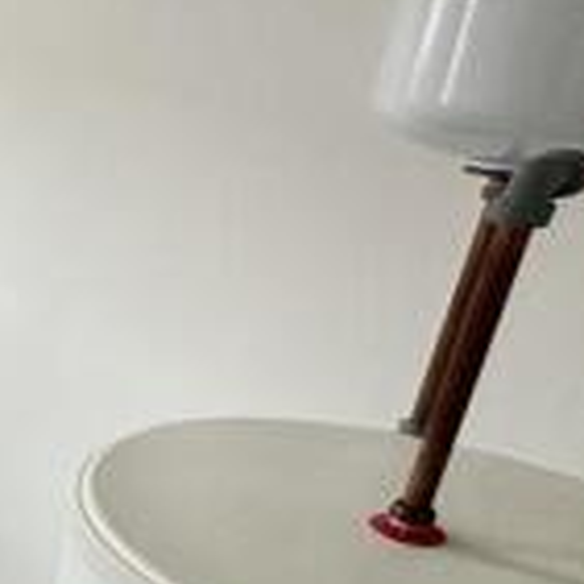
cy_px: 420
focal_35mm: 51
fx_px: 973
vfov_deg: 32.9
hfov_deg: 23.0
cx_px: -400
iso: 320
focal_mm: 2.22
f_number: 2.2
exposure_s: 1/95
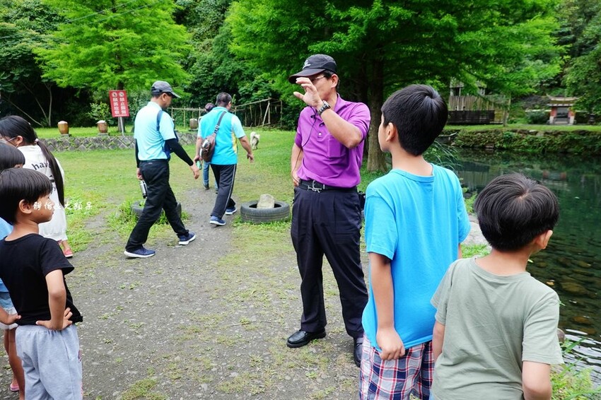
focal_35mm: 24
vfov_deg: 53.1
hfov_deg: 73.8
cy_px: 200
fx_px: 400
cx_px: 300
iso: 125
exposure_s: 1/125
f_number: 2.8
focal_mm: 9
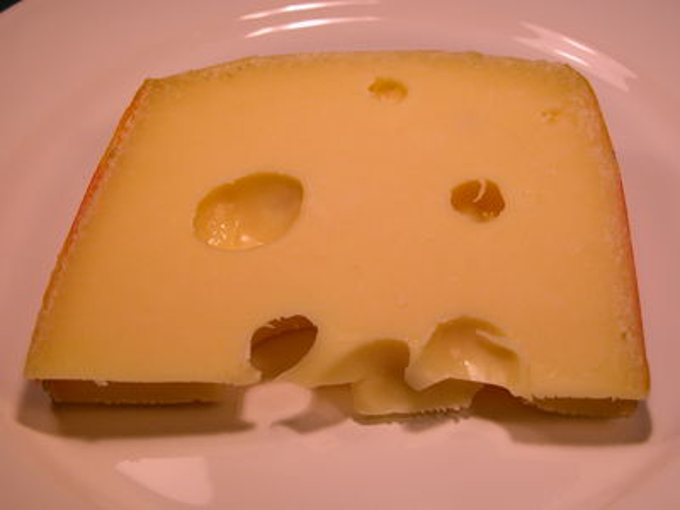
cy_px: 255
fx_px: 1061
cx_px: 340
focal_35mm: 54
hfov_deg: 35.5
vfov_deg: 27.0
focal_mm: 13.7
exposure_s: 1/176
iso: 100
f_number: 3.9
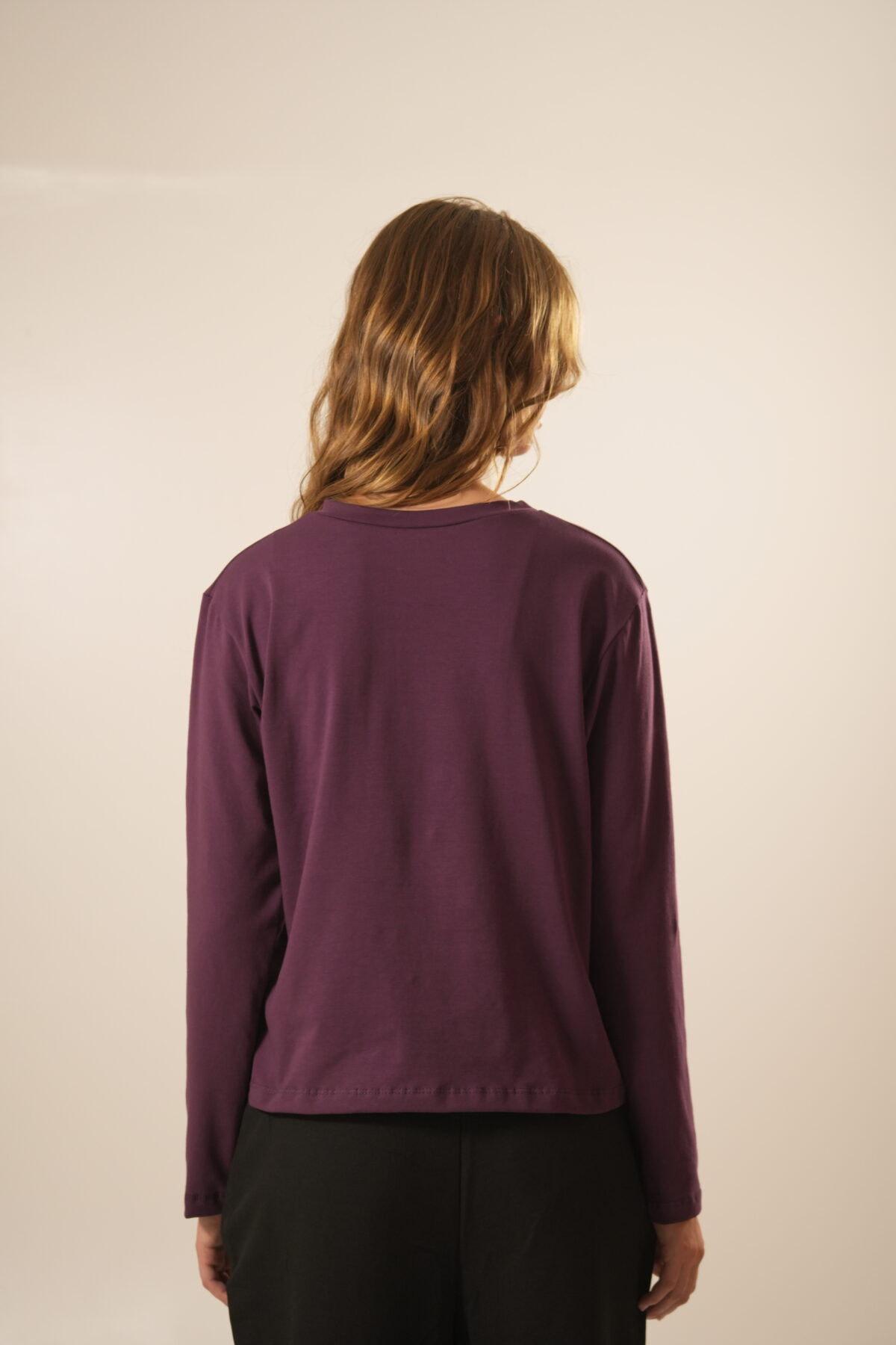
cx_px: 448
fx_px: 3808
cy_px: 672
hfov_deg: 13.4
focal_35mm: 102
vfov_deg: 20.0
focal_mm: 102
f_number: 4
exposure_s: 1/125
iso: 1250
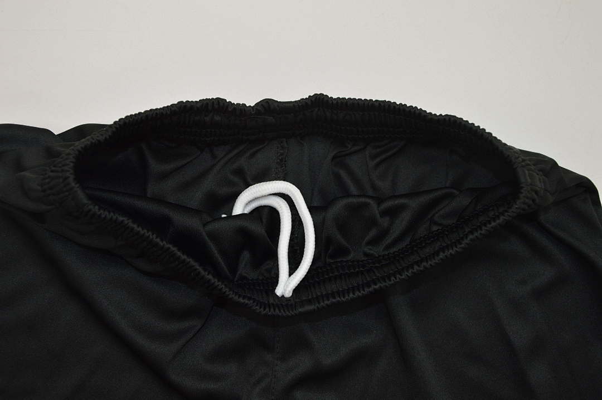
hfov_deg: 38.9
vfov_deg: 26.4
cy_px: 200
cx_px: 301
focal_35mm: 51
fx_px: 852
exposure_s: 1/200
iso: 400
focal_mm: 34
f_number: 7.1
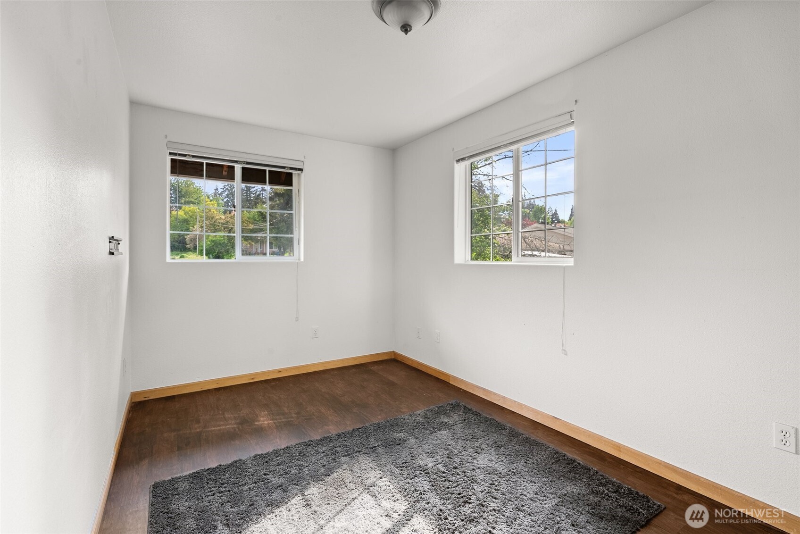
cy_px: 267
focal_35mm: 16
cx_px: 400
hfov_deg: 96.7
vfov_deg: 73.8
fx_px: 356
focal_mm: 16
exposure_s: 1/5
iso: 500
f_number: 8
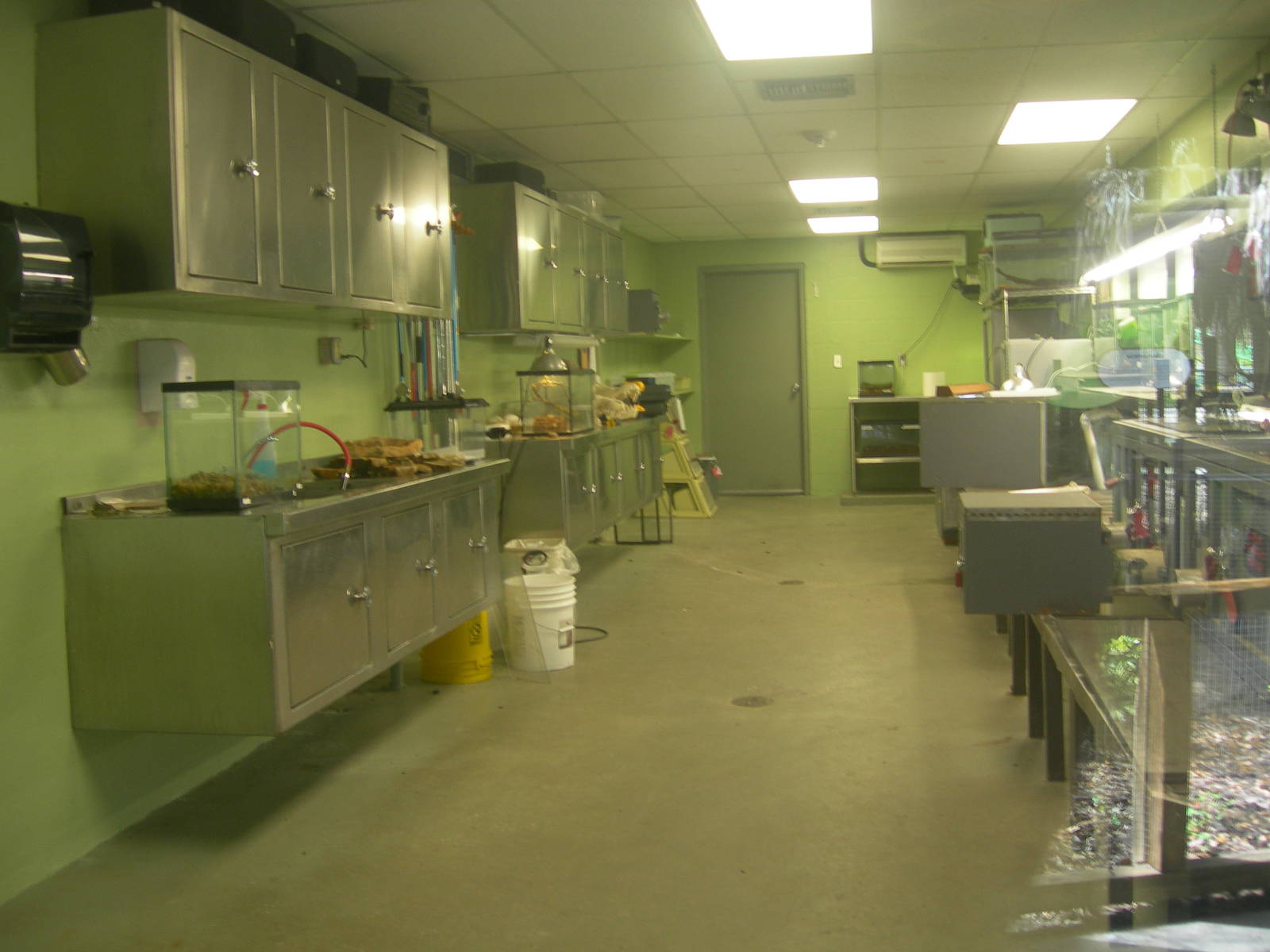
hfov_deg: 49.0
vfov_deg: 37.7
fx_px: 1394
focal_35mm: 38
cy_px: 476
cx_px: 635
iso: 50
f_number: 2.8
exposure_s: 1/9.6
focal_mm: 7.8
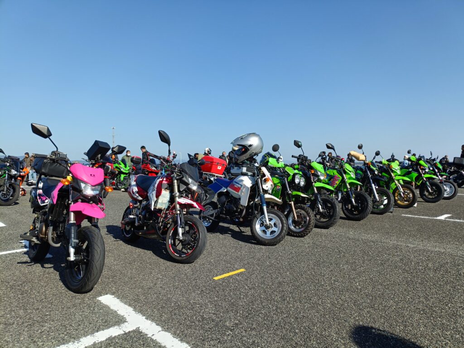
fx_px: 335
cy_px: 174
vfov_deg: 54.9
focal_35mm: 25
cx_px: 232
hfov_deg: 69.4
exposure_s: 1/637
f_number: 1.7
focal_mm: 4.7
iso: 50
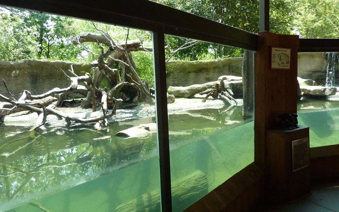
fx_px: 249
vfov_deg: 46.0
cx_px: 170
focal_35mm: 27
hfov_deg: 68.4
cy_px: 115
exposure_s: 1/500
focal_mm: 4.1
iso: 400
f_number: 3.3
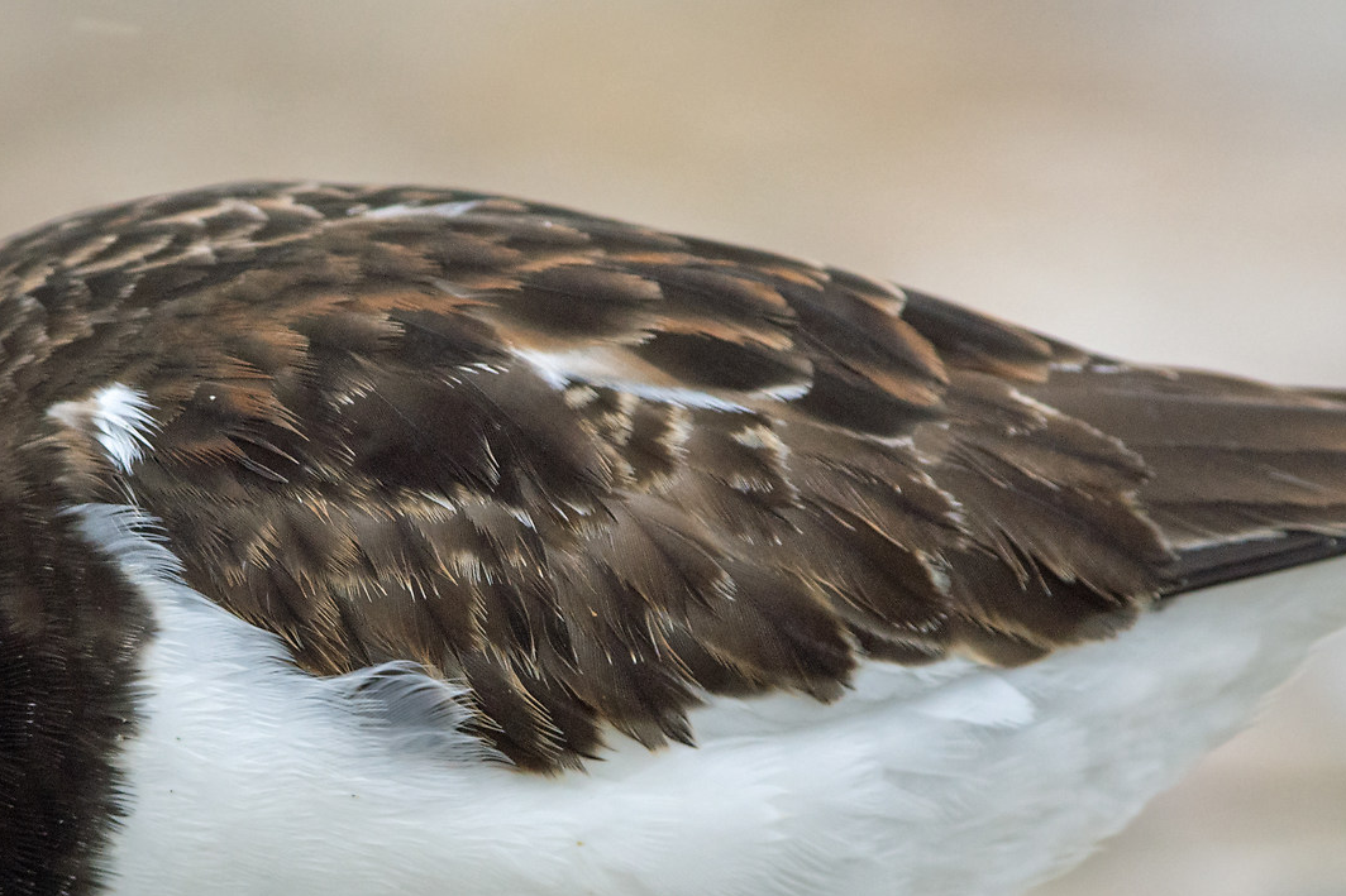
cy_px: 738
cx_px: 420
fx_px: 37941
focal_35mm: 1015
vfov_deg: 1.4
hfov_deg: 2.0
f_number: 7.1
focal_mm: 300
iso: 1000
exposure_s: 1/250
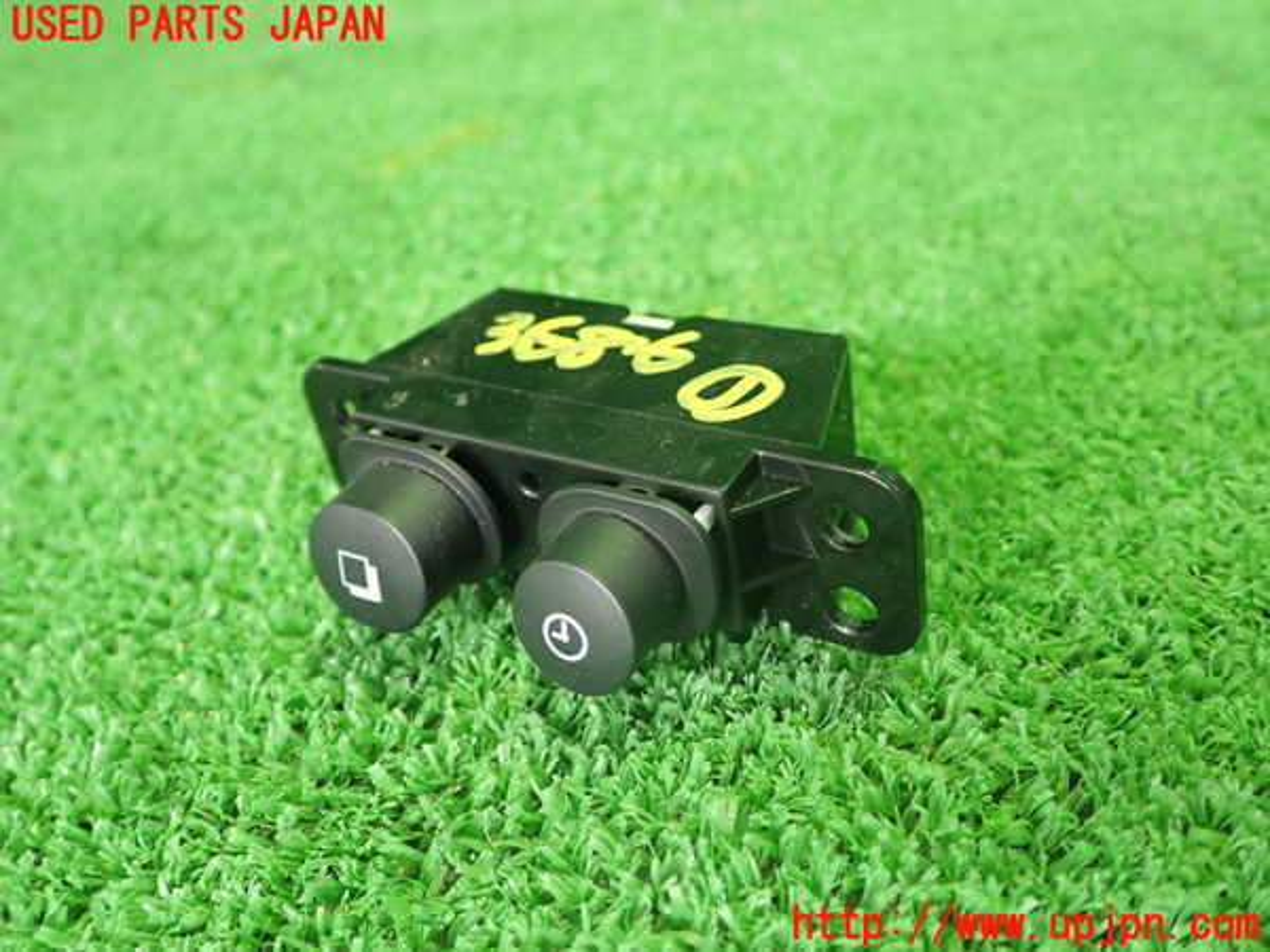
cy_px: 476
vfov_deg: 39.7
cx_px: 635
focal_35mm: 36
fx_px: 1321
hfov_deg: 51.4
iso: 800
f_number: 2.5
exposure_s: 1/40
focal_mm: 6.37
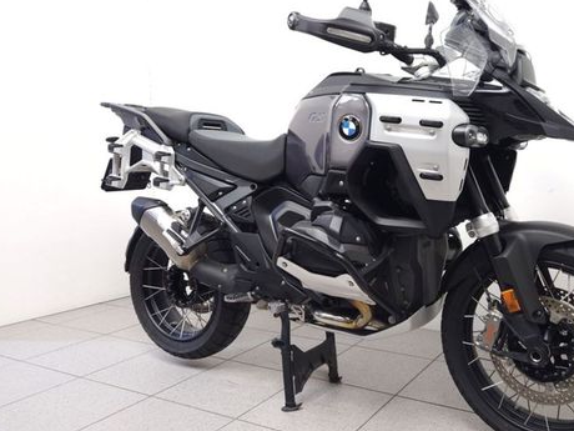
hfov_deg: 56.0
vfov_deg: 44.1
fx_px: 531
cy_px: 192
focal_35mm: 32
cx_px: 368
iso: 125
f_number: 1.8
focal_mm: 5.4
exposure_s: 1/50
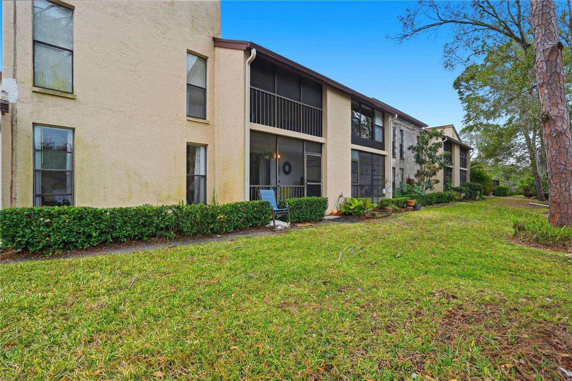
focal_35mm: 18
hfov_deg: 91.6
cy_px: 190
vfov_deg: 68.9
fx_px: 278
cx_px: 286
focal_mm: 17.5
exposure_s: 1/2500
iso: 400
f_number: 7.1
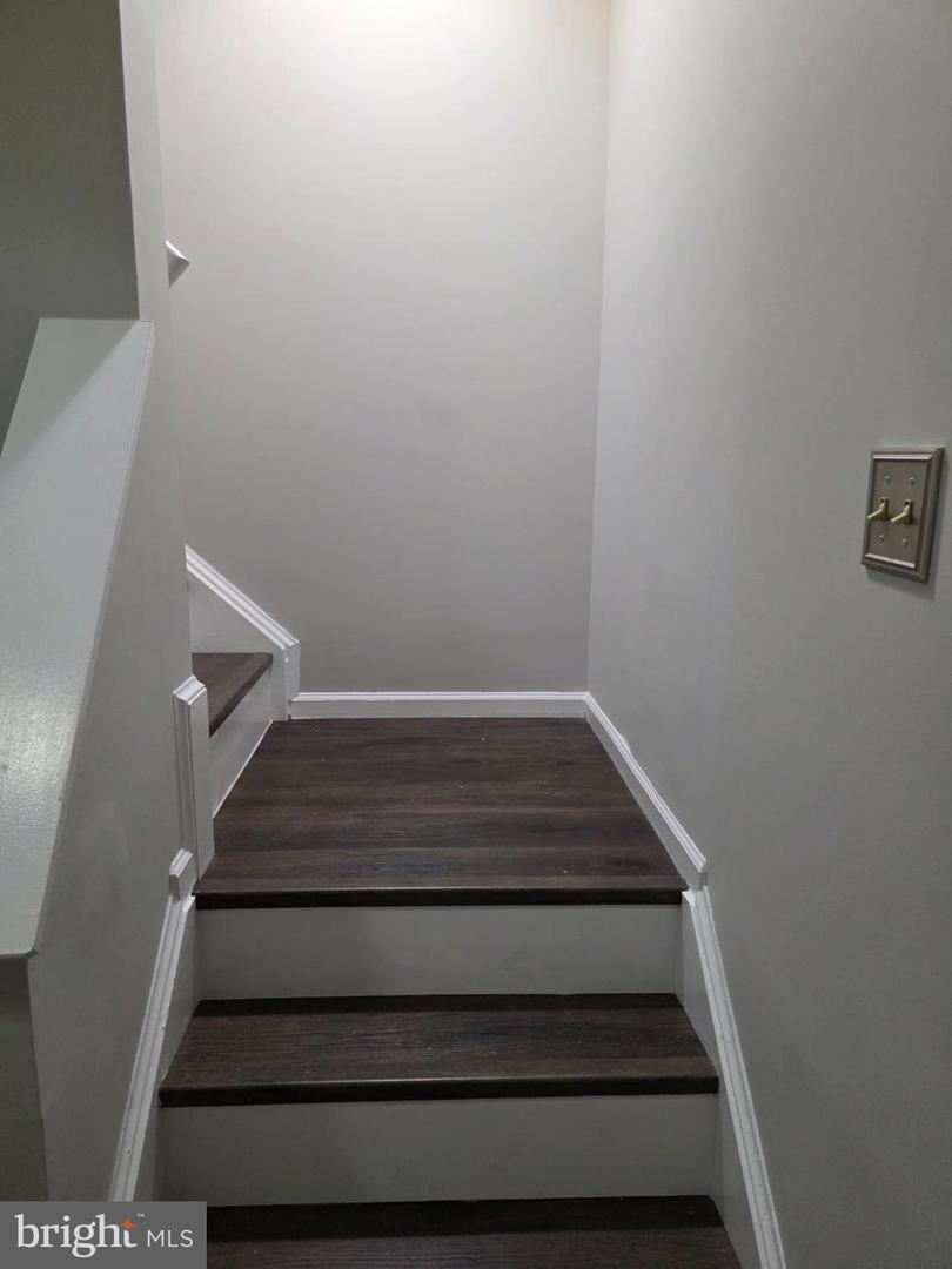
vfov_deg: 73.9
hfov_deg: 58.9
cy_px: 634
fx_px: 843
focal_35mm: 23
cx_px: 476
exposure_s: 1/120
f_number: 1.7
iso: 640
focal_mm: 6.3
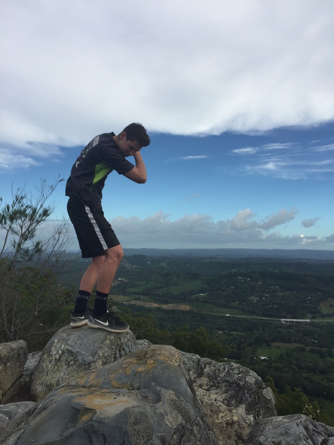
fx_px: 373
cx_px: 167
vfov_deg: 61.7
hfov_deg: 48.2
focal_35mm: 29
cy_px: 222
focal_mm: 4.15
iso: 32
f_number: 2.2
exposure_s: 1/1130
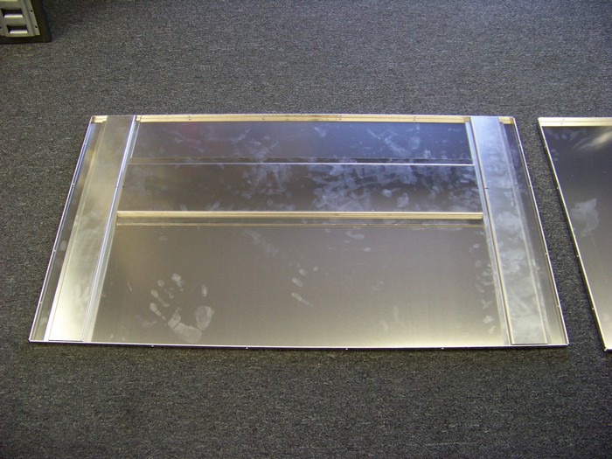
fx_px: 636
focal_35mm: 36
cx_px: 306
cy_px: 230
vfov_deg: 39.7
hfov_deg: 51.4
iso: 166
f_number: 2.8
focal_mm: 5.85
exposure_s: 1/30
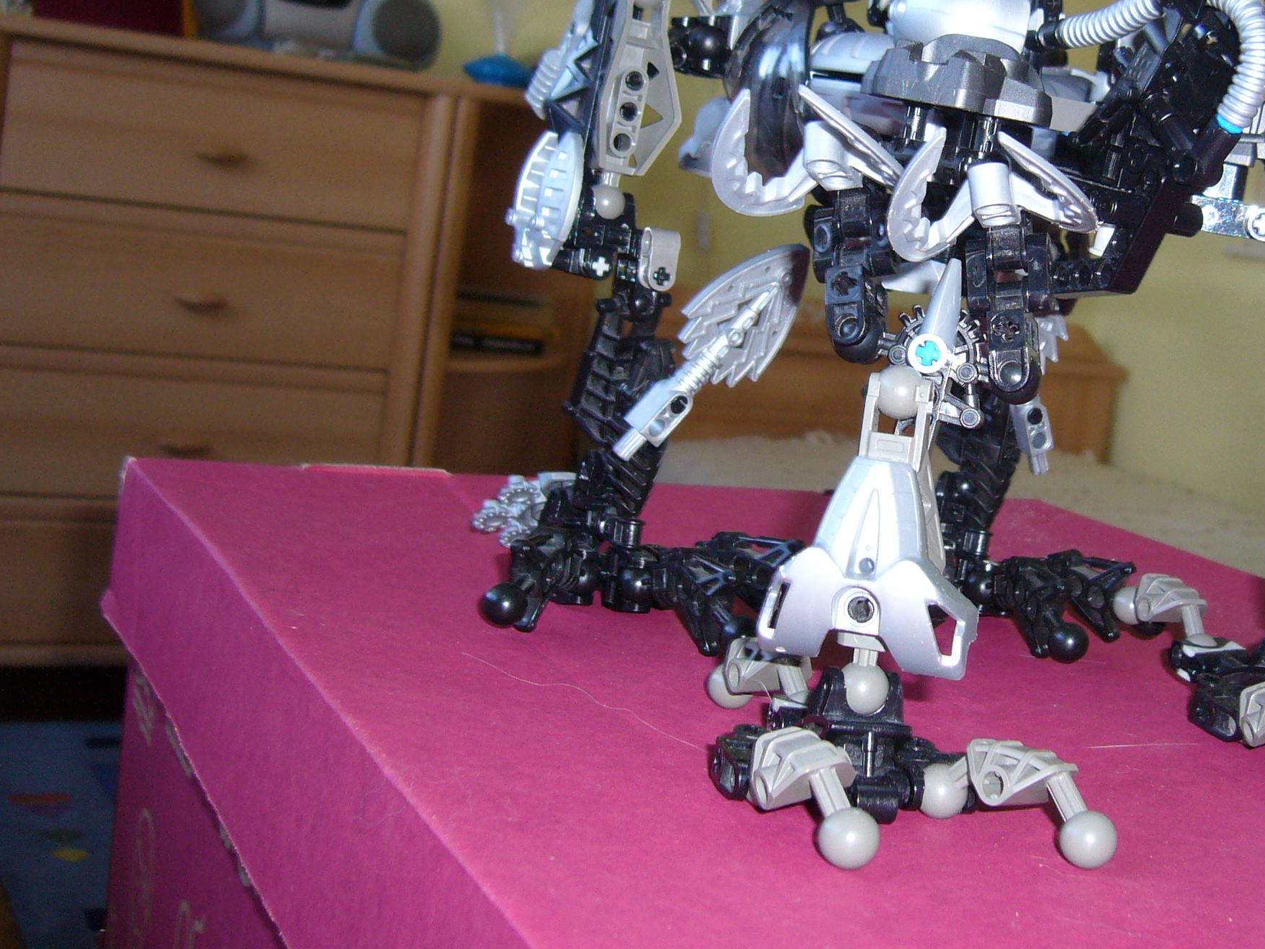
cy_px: 262
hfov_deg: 36.8
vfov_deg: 28.2
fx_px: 1864
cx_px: 911
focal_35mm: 51
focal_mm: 5.8
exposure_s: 1/30
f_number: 2.8
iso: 100
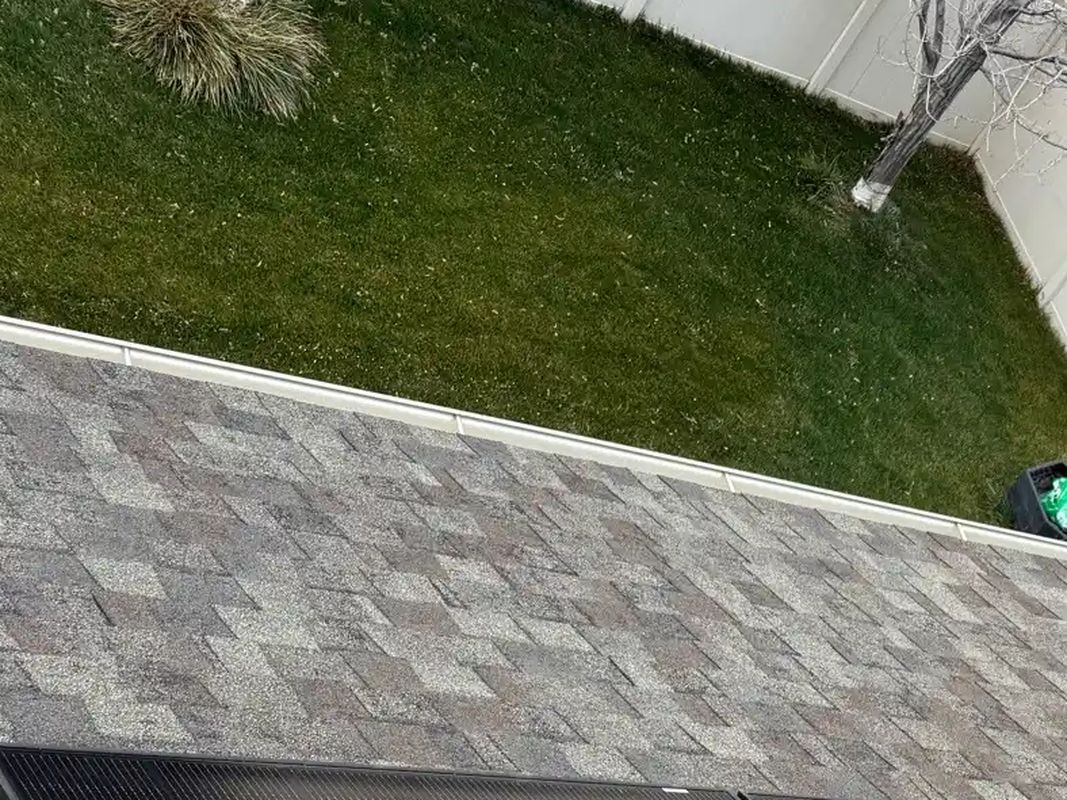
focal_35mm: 64
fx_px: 1973
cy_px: 992
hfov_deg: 27.7
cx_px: 1174
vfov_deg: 21.1
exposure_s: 1/135
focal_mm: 6.76
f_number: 1.78
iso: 50
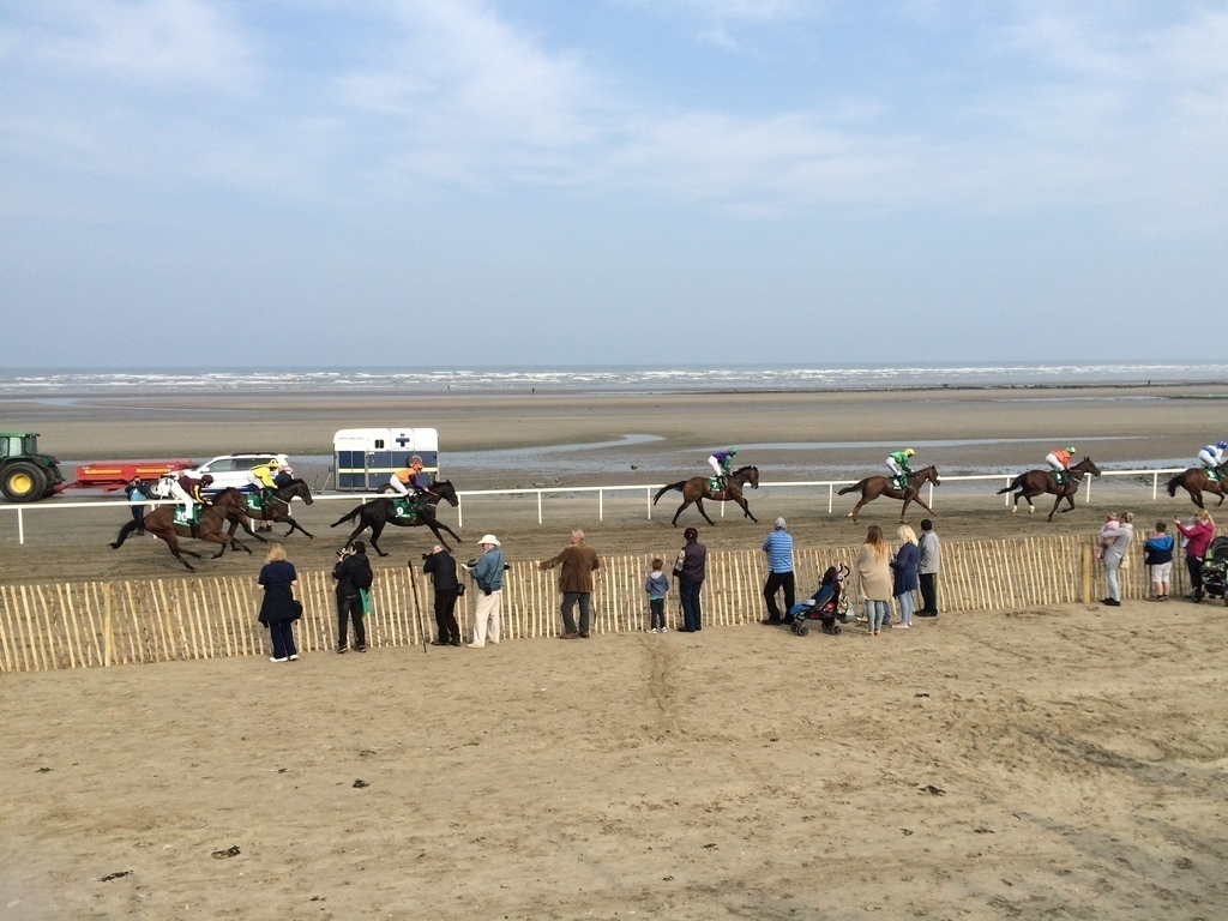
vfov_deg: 48.2
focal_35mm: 29
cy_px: 460
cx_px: 614
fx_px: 1029
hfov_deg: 61.7
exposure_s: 1/1709
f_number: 2.2
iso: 32
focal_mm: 4.15
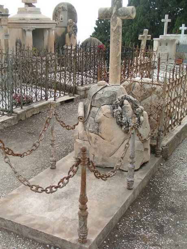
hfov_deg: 33.6
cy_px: 124
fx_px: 310
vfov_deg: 43.8
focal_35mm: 43
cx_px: 94
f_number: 4.5
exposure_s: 1/125
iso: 50
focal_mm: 6.6
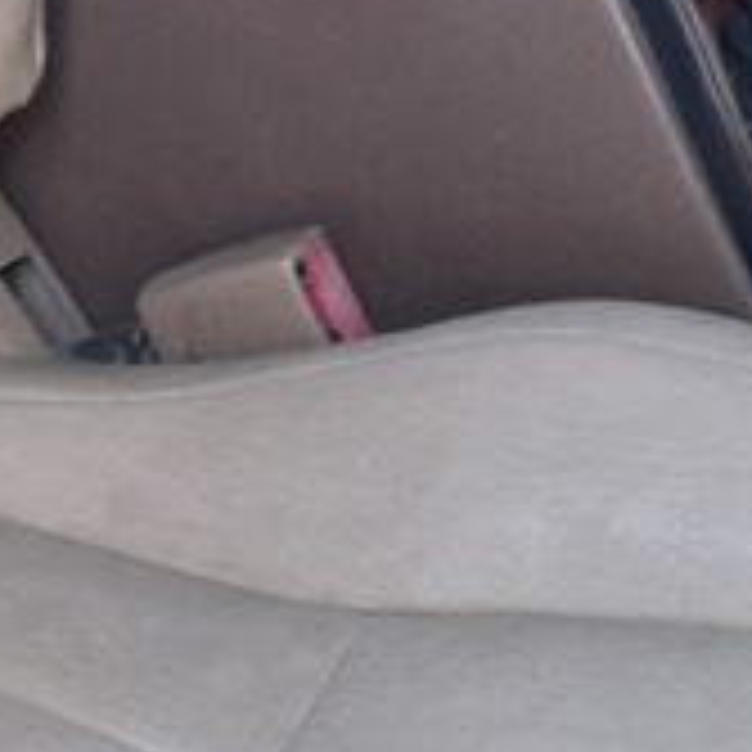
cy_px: -554
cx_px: -9
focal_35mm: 106
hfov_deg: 16.1
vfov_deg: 14.6
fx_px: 2605
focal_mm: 4.6
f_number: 2
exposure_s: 1/50
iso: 160
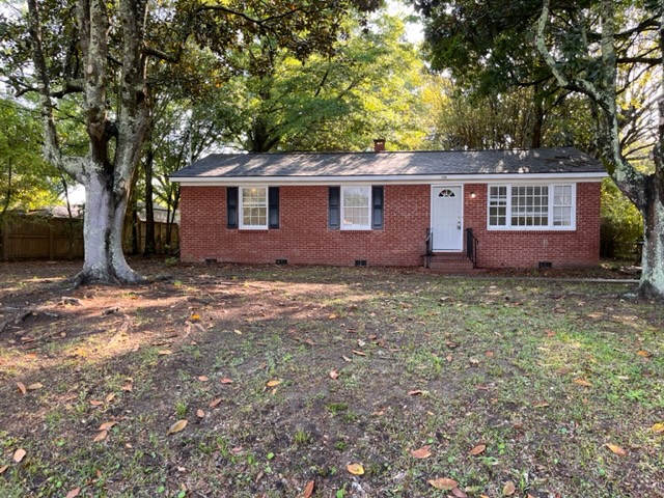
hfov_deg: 67.3
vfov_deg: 53.1
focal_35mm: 26
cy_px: 249
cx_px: 332
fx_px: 499
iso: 50
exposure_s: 1/166
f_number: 1.6
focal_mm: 5.1
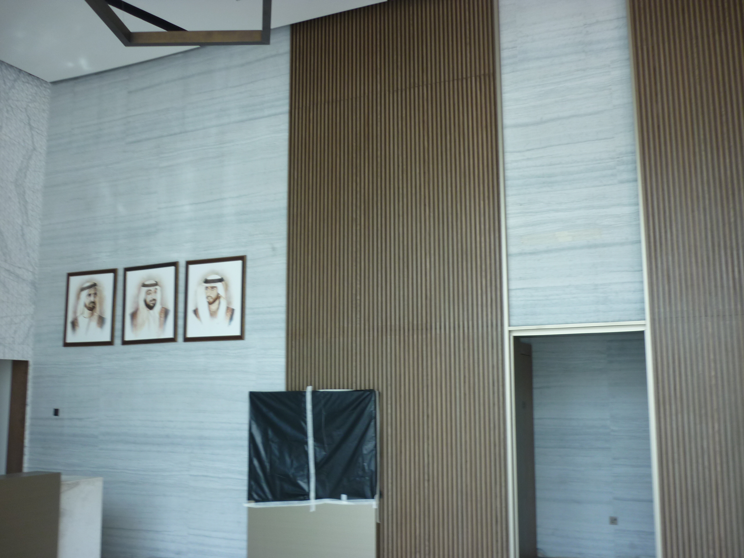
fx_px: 709
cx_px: 372
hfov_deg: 55.4
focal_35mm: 33
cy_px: 279
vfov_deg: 42.9
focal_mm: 5.5
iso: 100
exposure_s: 1/30
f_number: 2.8
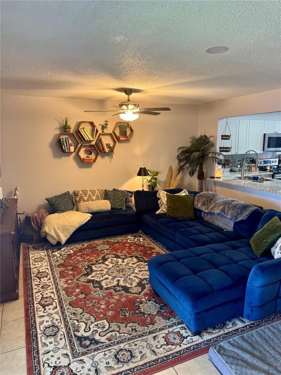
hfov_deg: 56.8
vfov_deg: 71.6
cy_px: 188
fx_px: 260
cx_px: 140
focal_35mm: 24
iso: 400
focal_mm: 6.76
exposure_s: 1/60
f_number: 1.78
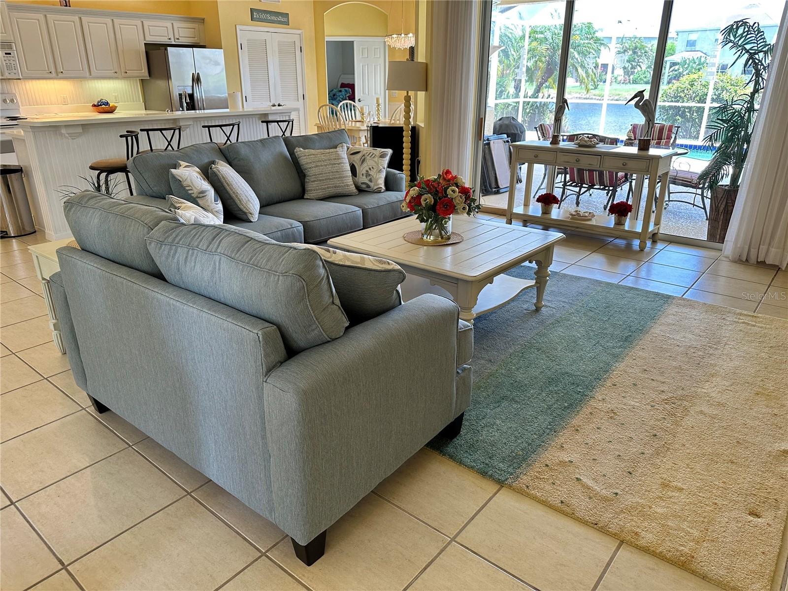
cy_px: 296
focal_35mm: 24
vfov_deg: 56.8
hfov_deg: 71.6
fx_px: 546
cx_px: 394
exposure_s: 1/120
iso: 125
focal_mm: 6.86
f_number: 1.78
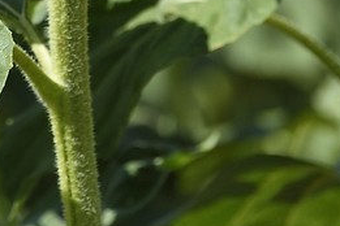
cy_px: -418
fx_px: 10992
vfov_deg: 1.2
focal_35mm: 1164
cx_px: -569
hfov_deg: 1.8
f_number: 4.5
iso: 200
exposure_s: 1/1600
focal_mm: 190
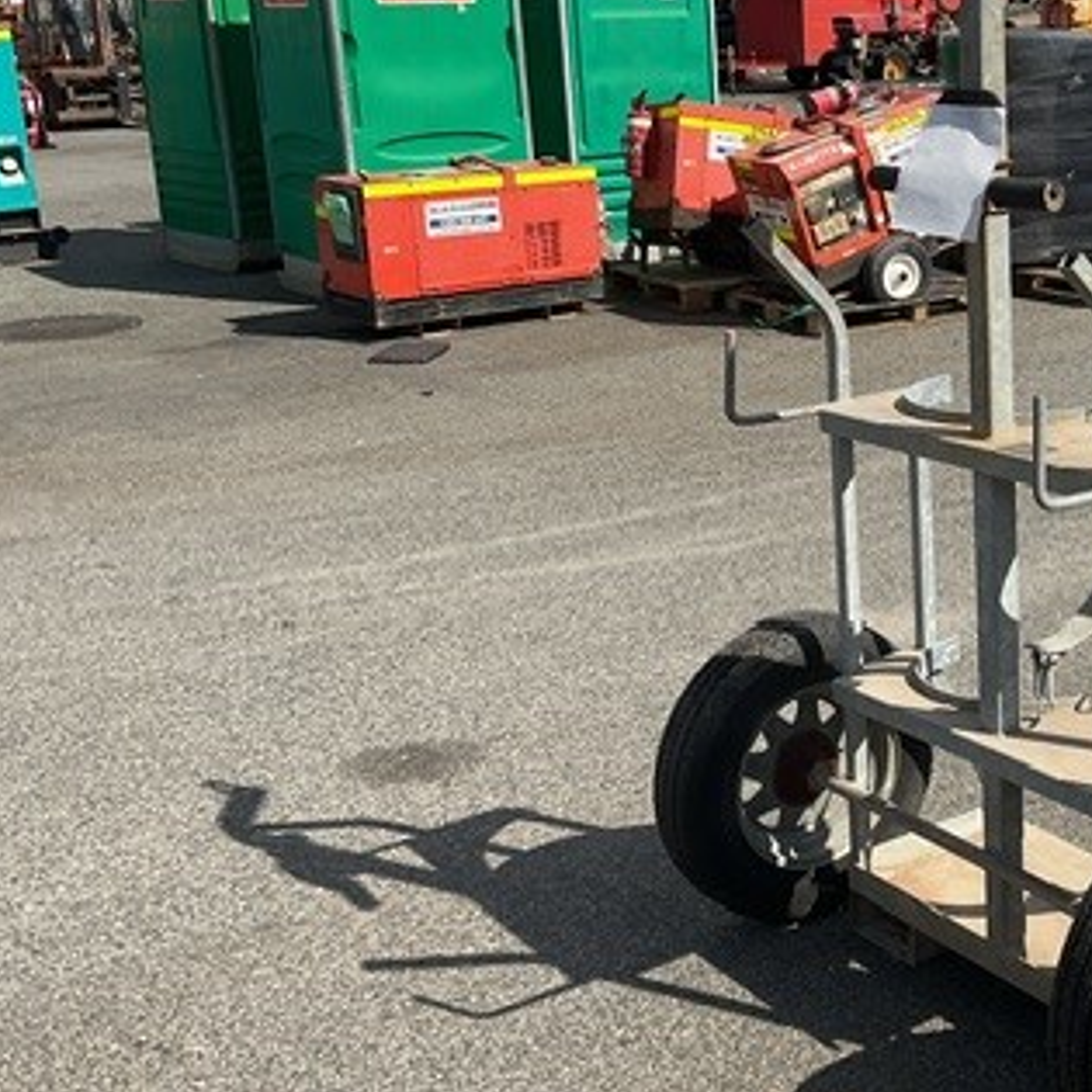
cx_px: 971
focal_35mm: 52
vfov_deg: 32.8
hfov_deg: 31.4
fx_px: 1856
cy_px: 485
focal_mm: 3
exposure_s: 1/2320
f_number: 1.8
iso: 16
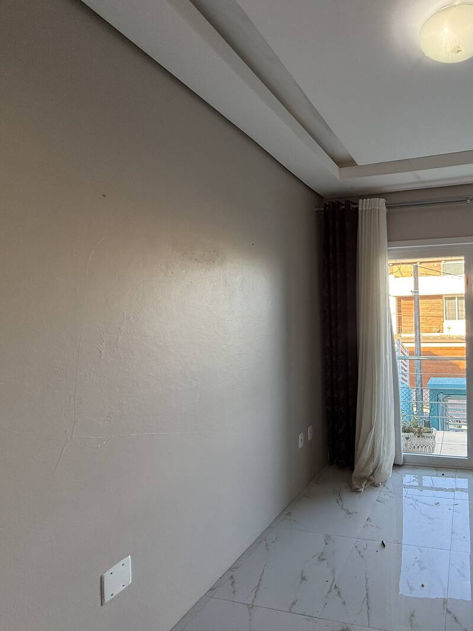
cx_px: 394
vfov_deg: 84.7
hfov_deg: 61.6
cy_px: 312
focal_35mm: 19
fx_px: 346
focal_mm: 2.22
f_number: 2.2
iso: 64
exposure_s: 1/108
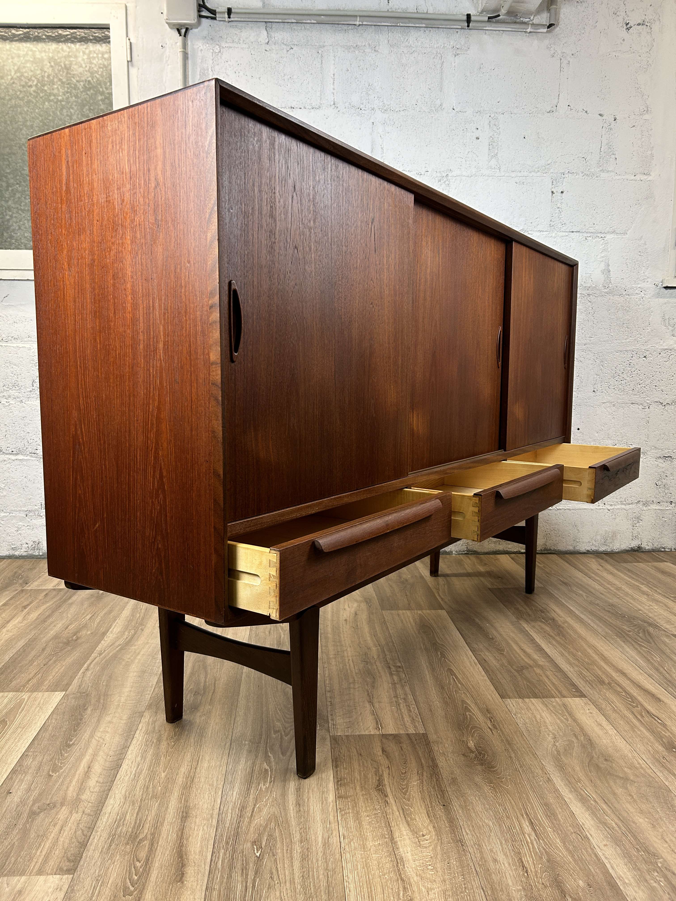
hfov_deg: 53.1
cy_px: 450
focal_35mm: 26
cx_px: 338
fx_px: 677
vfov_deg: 67.3
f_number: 1.5
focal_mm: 5.7
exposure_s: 1/100
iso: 100
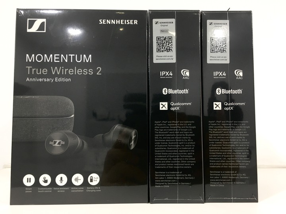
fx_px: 240
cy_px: 107
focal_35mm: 29
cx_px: 143
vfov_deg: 48.2
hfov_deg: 61.7
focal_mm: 4.15
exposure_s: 1/30
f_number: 2.2
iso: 64
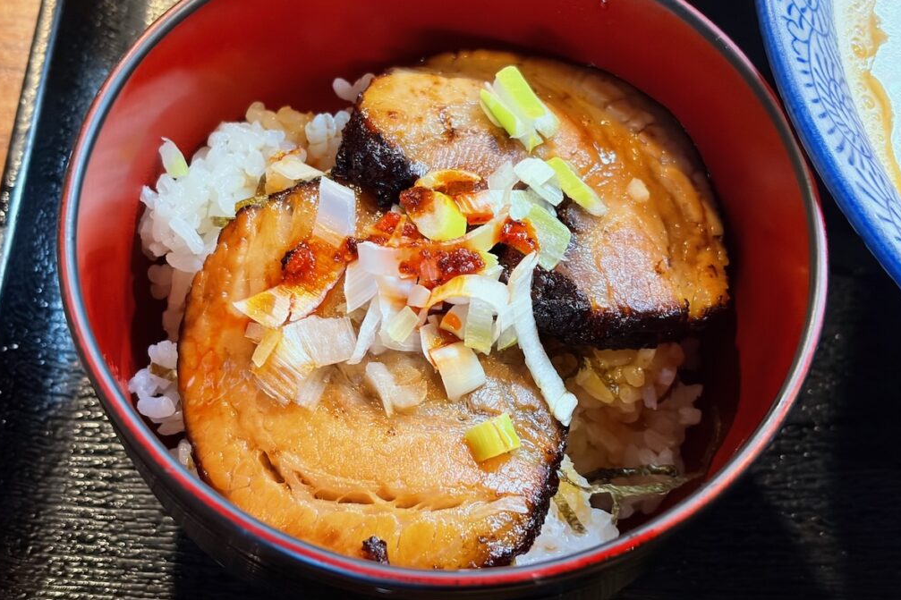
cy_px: 265
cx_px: 447
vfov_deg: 24.6
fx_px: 1376
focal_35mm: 55
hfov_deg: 36.3
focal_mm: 5.96
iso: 200
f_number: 1.6
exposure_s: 1/33
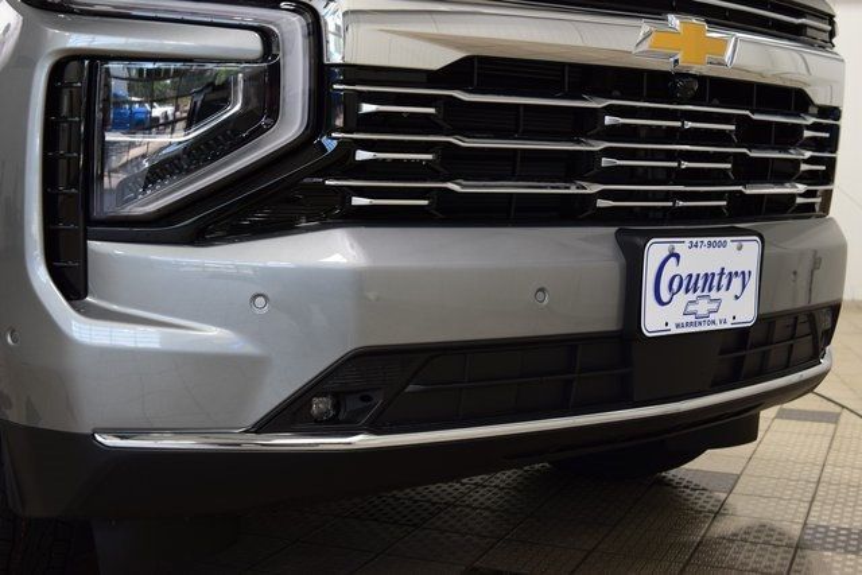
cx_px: 431
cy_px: 288
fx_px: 1221
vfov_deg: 26.5
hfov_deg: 38.9
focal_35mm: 51
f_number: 6.3
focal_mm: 34
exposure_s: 1/15
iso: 450
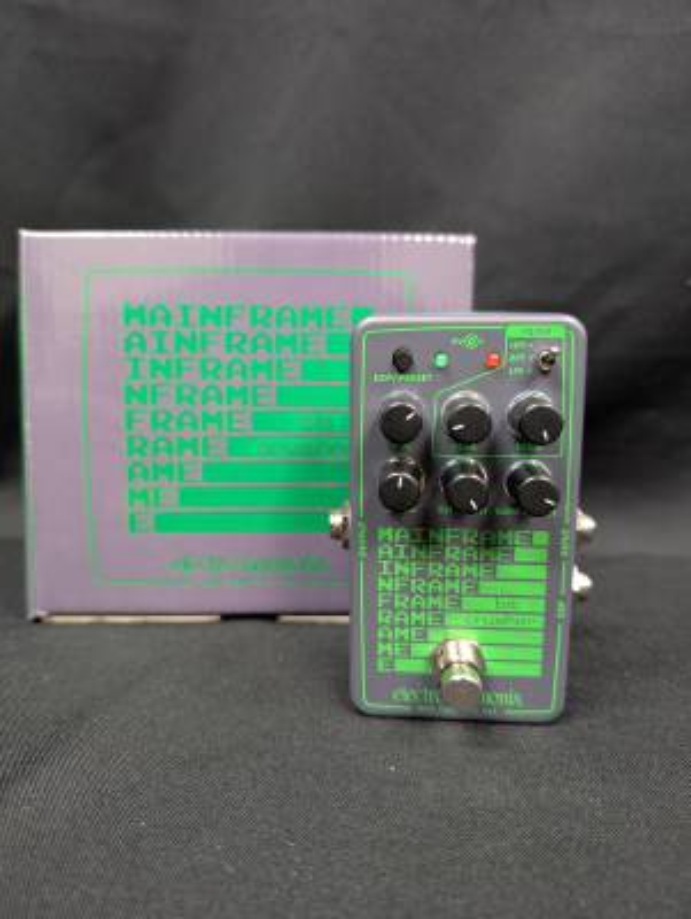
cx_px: 346
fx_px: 637
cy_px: 460
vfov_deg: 71.5
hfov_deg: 56.9
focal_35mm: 24
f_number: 1.68
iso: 296
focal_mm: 6.9
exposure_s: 1/41.7
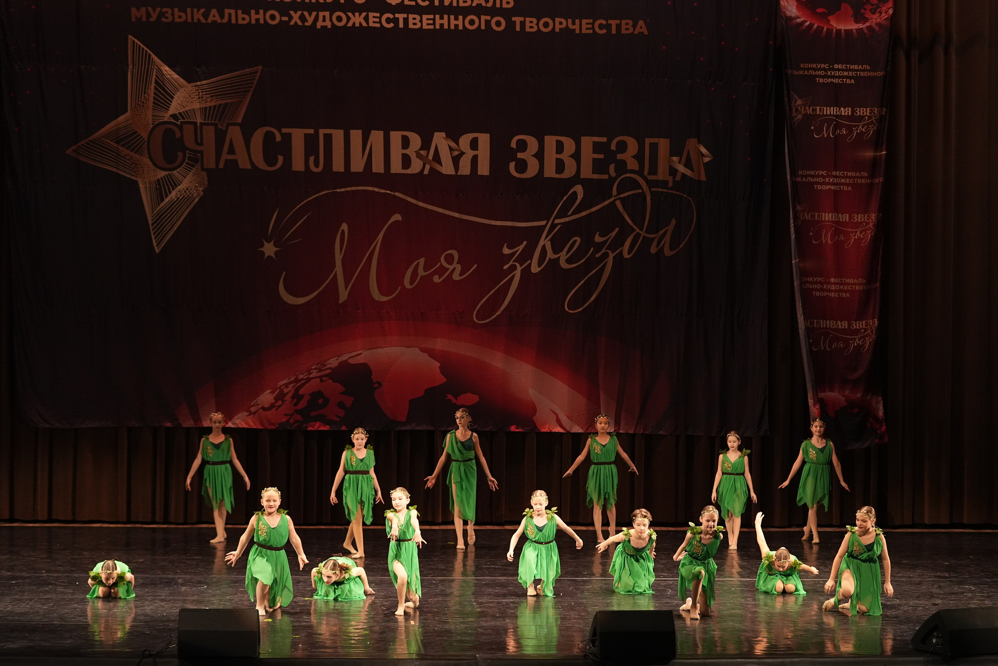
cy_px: 333
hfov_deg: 22.9
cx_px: 499
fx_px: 2467
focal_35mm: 89
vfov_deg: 15.4
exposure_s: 1/400
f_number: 2.8
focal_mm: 89
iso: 3200
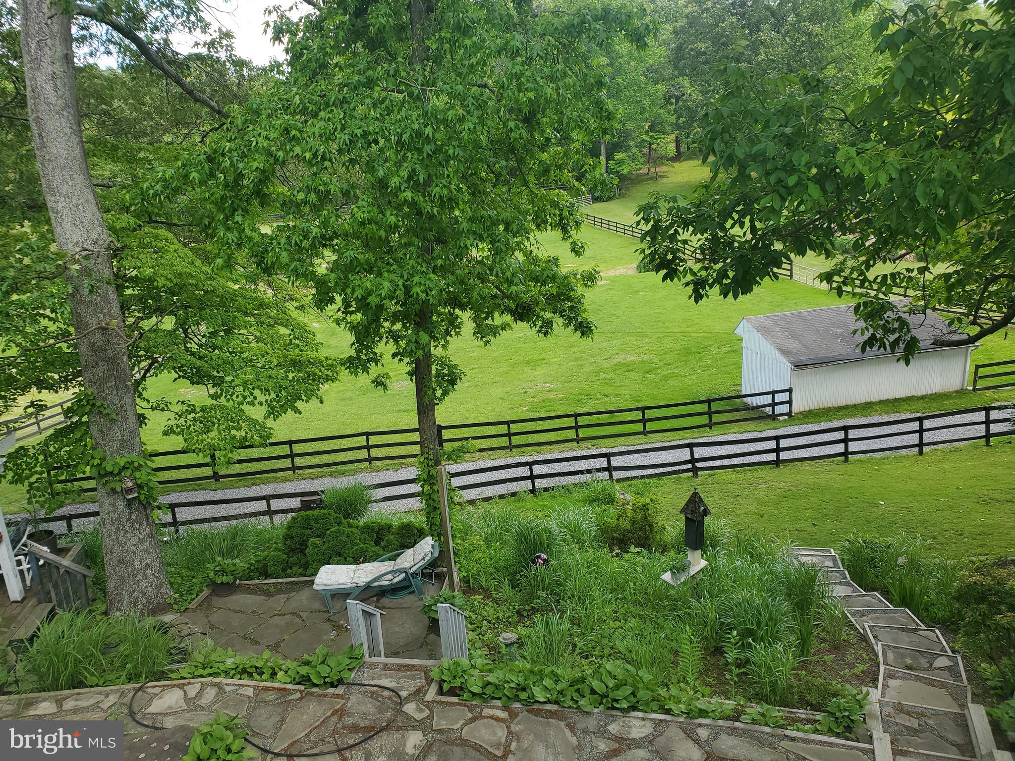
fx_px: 762
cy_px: 380
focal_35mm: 26
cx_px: 508
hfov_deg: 67.3
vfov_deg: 53.1
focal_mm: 4.3
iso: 50
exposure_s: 1/318
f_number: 2.4
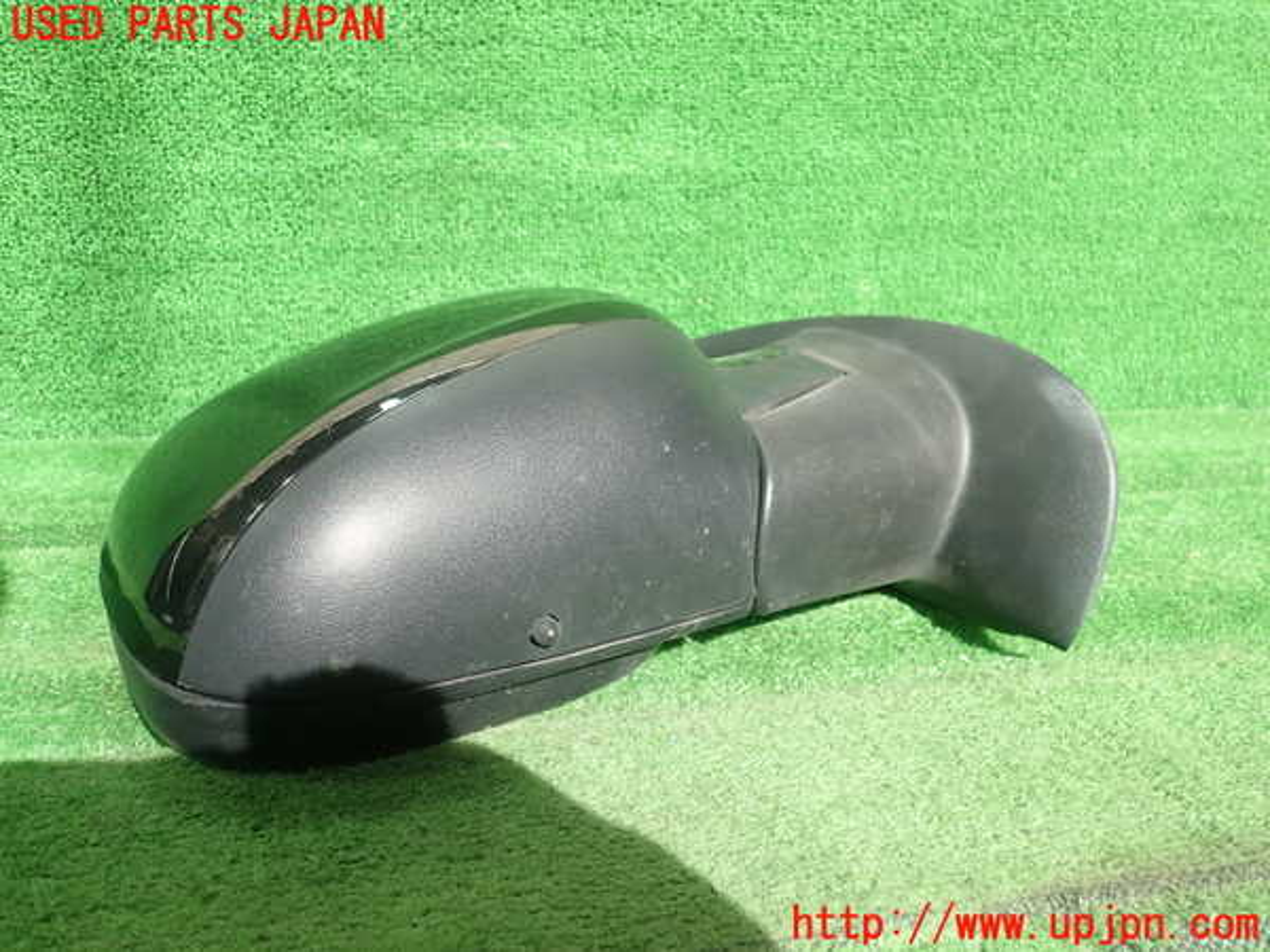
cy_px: 476
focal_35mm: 30
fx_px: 1101
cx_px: 635
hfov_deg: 60.0
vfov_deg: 46.8
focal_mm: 5.5
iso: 100
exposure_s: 1/125
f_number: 2.3
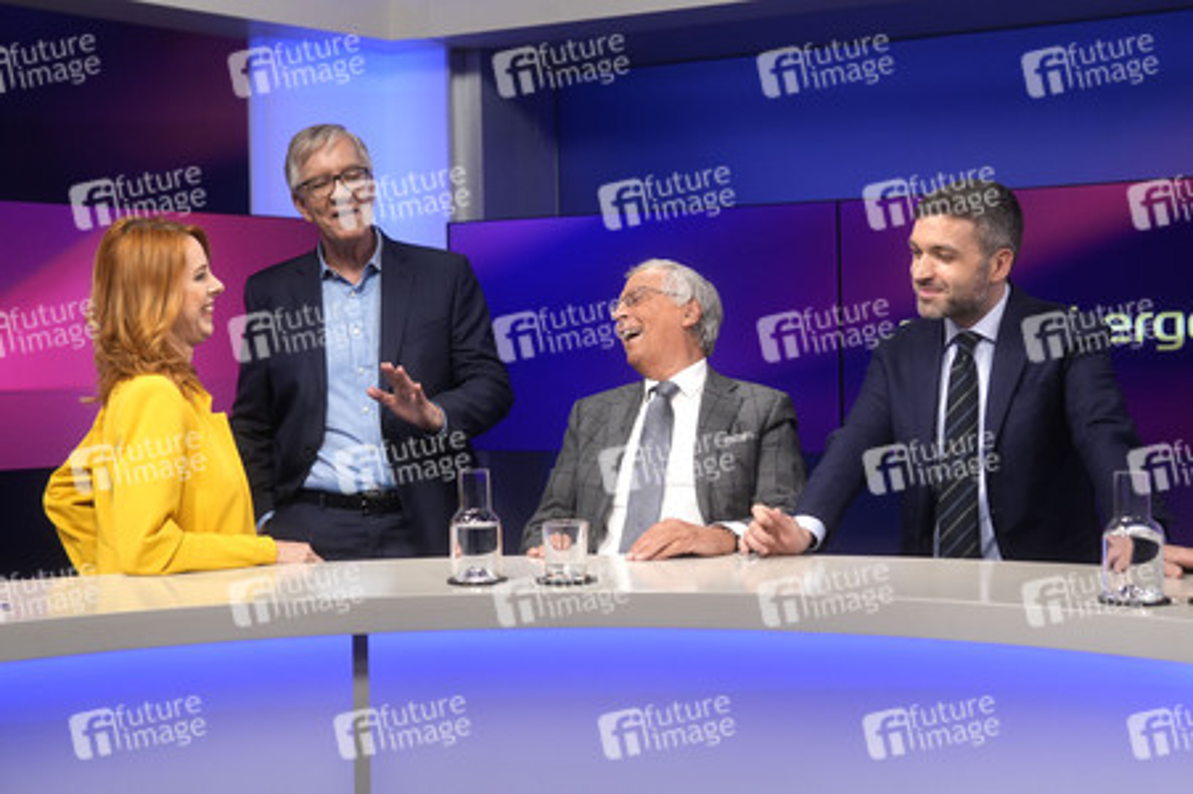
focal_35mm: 45
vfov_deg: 29.8
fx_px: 1490
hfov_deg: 43.6
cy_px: 397
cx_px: 596
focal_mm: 30
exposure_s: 1/250
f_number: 2.2
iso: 640
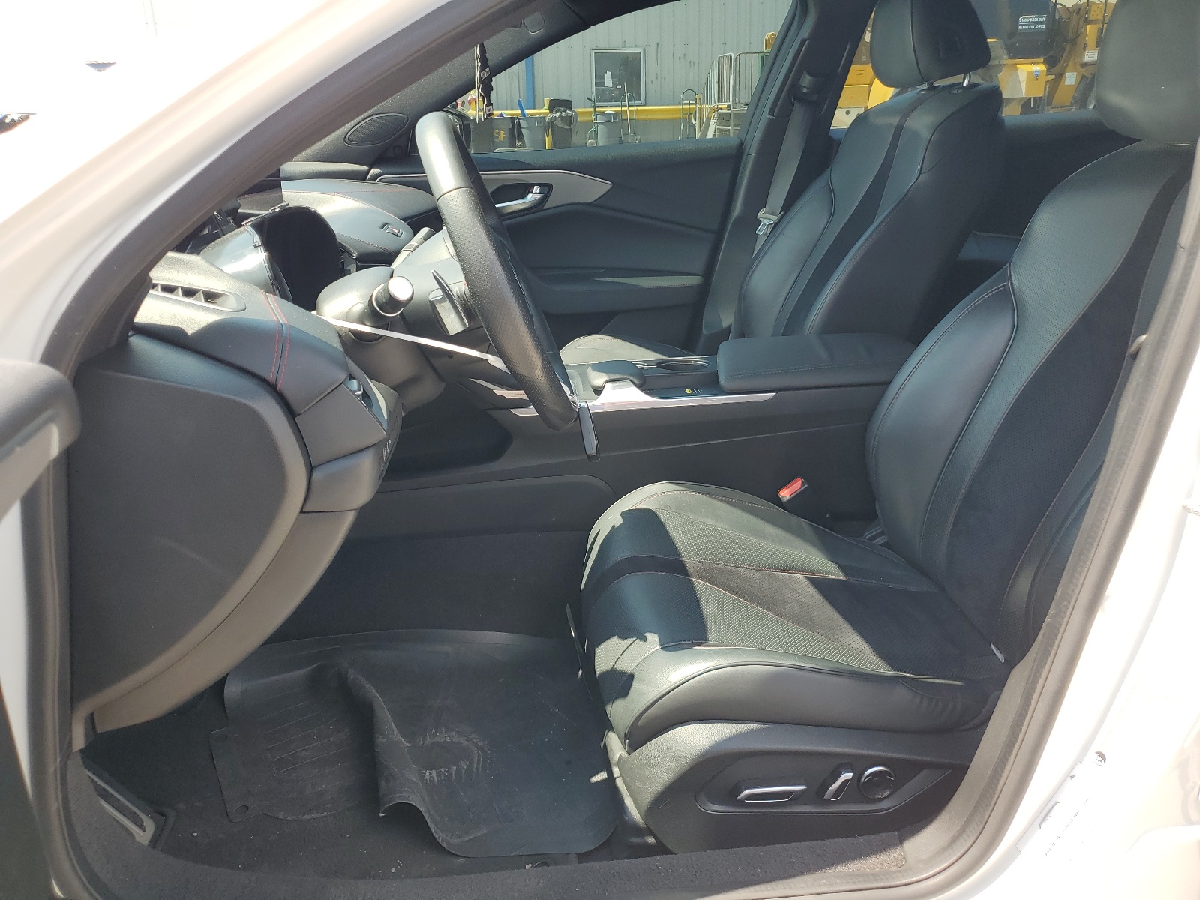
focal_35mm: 26
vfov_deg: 53.1
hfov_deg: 67.3
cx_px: 600
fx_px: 901
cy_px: 450
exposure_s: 1/526
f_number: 1.5
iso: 50
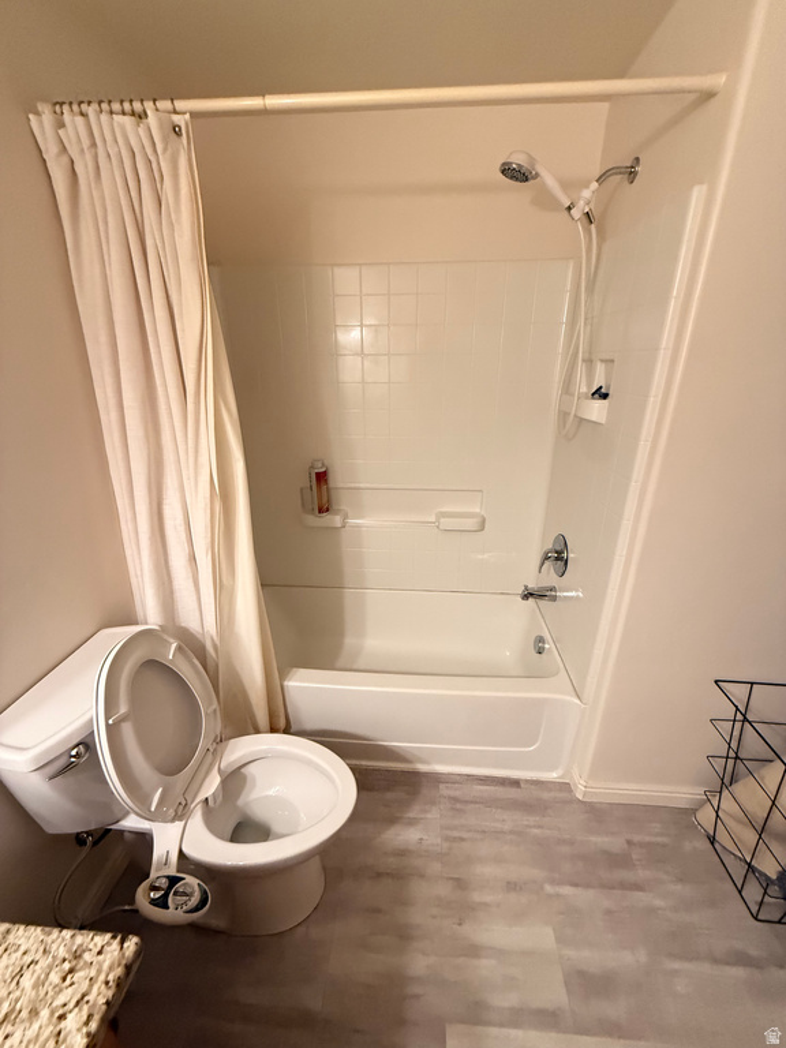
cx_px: 393
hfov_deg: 85.7
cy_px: 524
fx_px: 424
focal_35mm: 14
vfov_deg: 102.1
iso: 640
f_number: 2.2
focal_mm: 2.22
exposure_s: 1/60
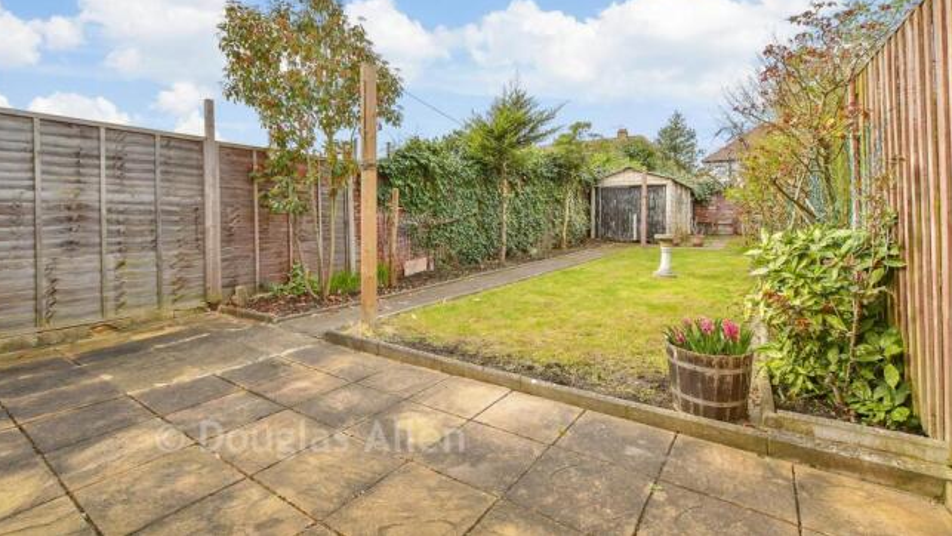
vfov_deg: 66.5
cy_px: 215
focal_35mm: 16
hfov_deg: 99.4
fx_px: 404
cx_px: 470
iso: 160
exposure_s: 1/125
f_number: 8
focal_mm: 10
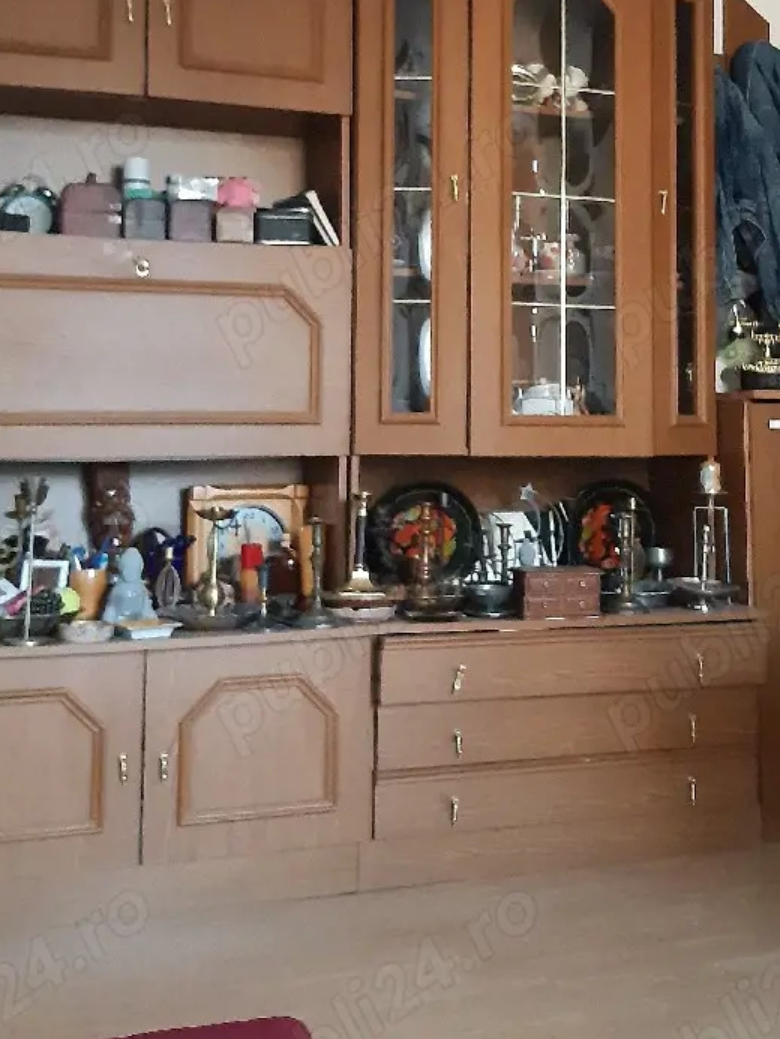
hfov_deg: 29.0
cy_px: 289
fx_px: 1502
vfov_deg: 37.4
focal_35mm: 50
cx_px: 476
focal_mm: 3.92
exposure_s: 1/25
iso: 640
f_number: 1.7
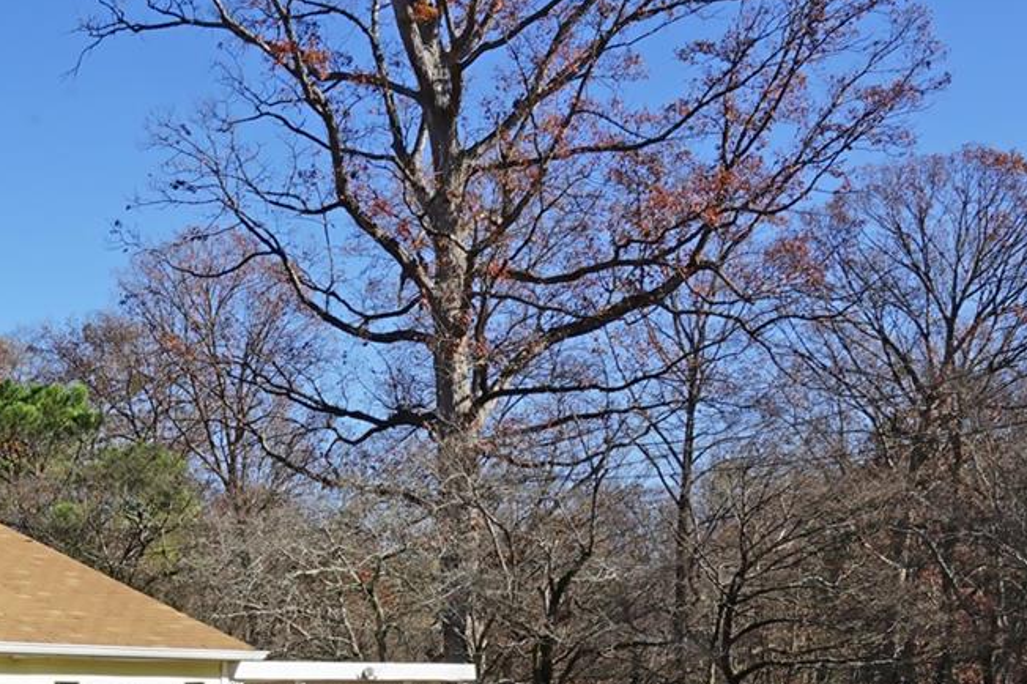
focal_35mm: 66
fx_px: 1882
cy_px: 737
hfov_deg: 28.6
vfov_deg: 19.8
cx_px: -6
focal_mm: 21
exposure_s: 1/50
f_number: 20
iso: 125
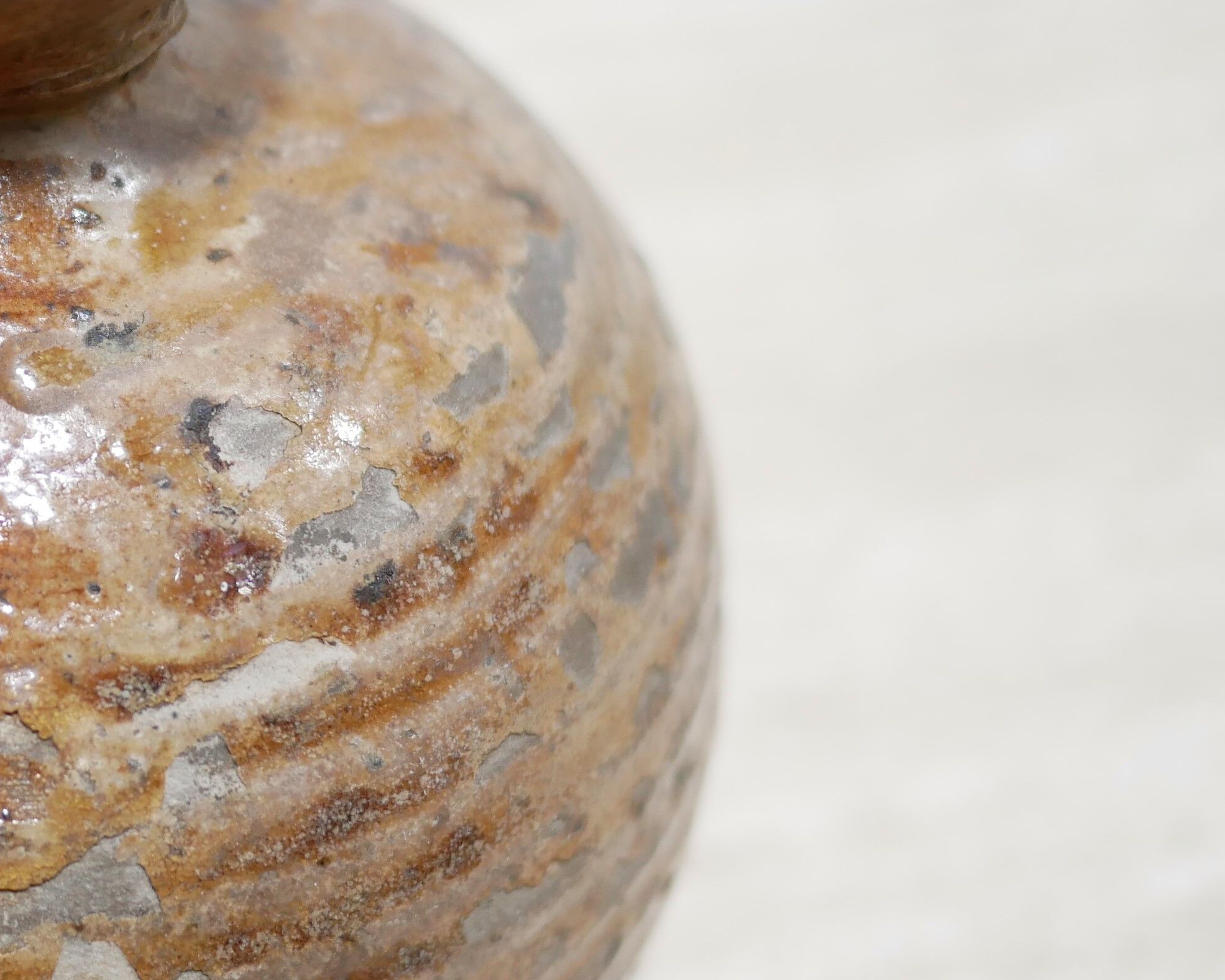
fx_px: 3299
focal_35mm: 91
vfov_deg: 16.9
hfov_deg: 20.4
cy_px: 319
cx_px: 19
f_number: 1.7
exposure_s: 1/60
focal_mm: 20
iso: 320
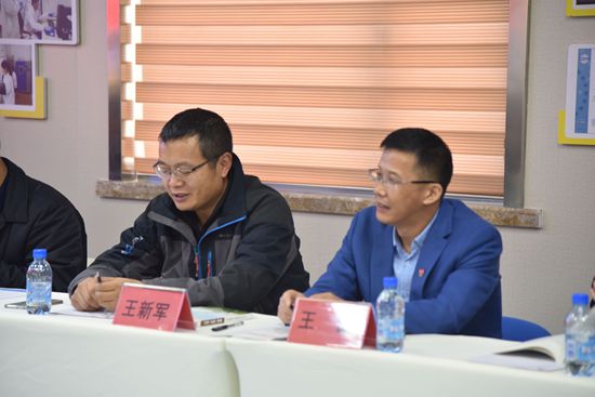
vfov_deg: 11.4
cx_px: 298
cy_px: 198
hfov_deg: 17.1
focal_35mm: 120
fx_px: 1984
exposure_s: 1/60
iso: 1400
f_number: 4
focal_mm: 120
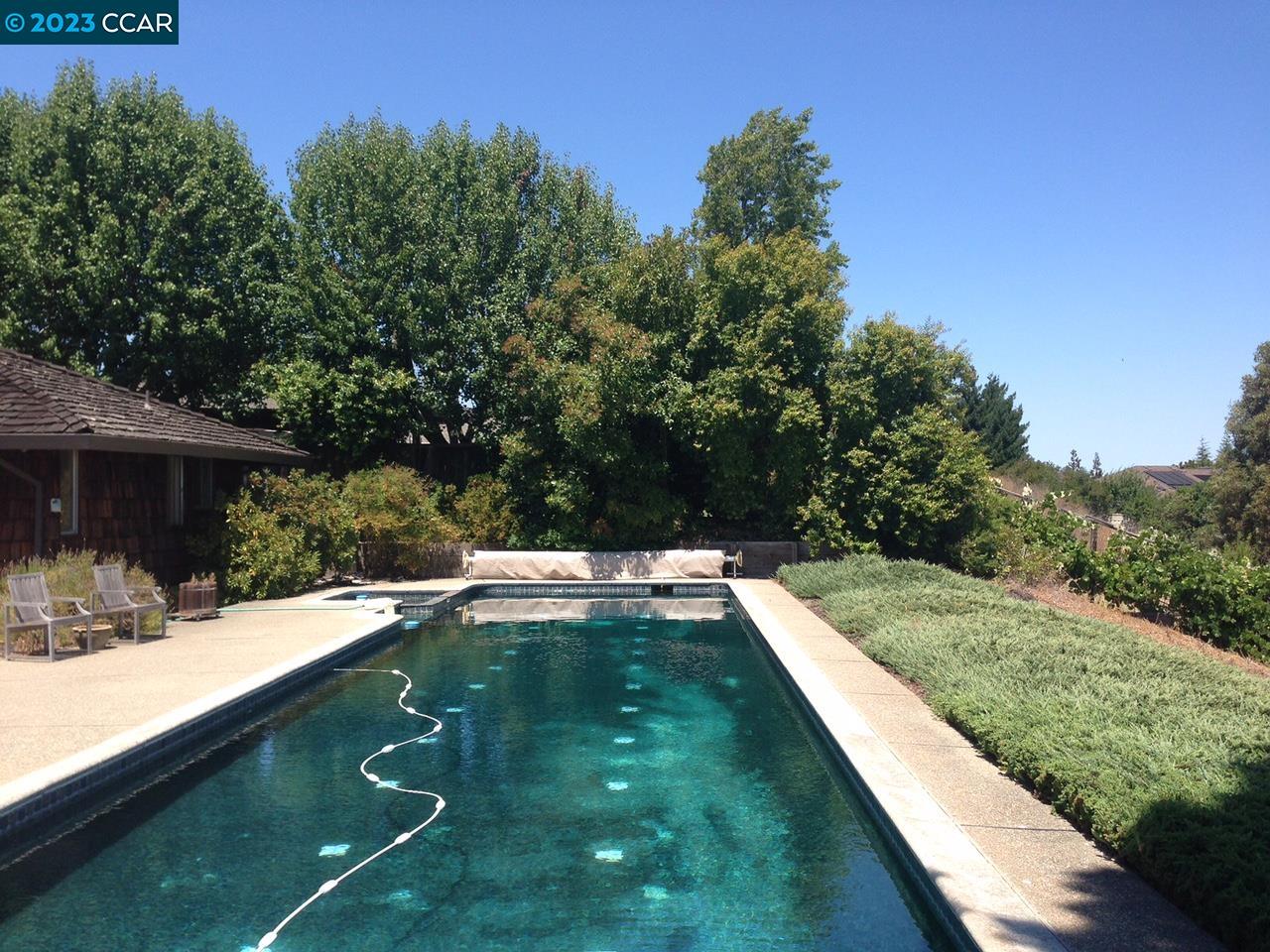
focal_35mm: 33
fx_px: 1211
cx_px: 635
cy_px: 476
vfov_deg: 42.9
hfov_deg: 55.4
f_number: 2.4
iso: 50
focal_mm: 4.13
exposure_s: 1/919
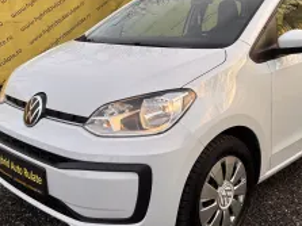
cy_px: 112
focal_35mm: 42
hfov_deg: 44.5
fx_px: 366
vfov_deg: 34.3
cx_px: 184
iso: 50
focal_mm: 5.96
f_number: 1.6
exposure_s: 1/393
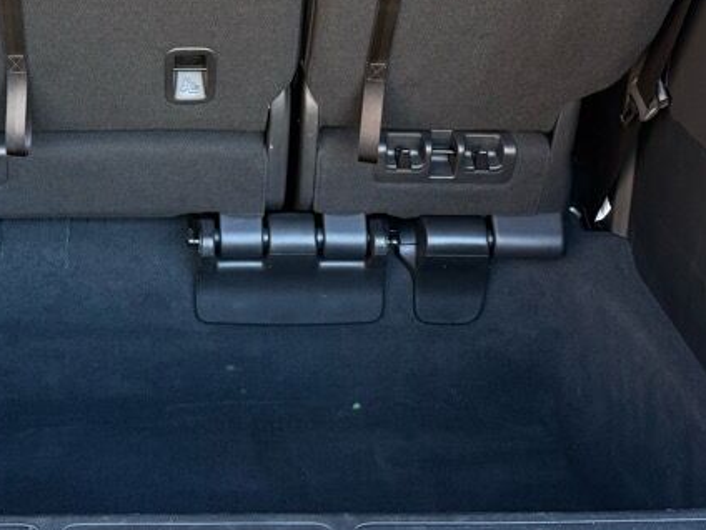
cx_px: 193
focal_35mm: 58
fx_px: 1183
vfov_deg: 24.0
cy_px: -12
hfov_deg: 32.7
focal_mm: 6.76
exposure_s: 1/136
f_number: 1.78
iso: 200
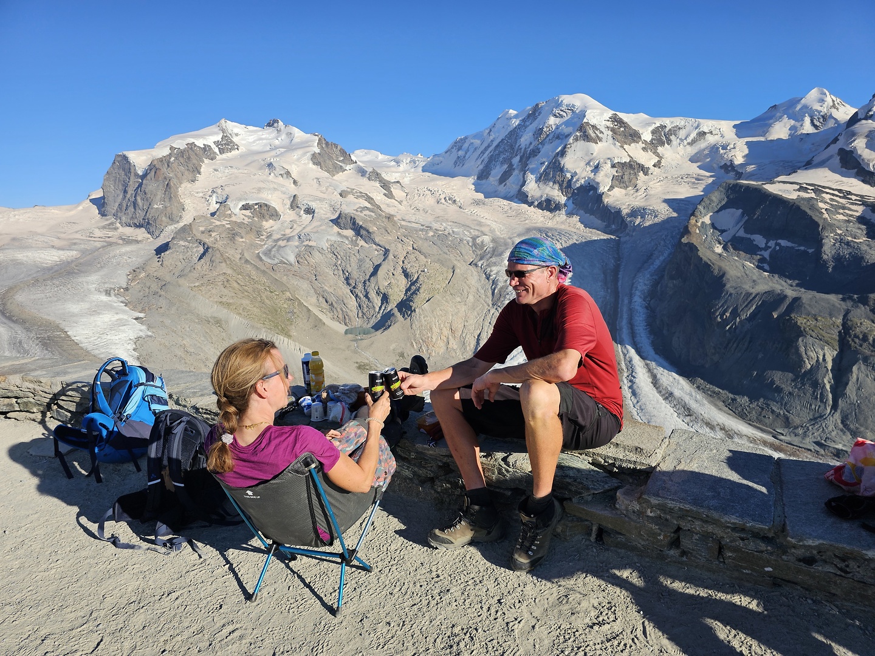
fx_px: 581
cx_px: 438
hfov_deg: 73.9
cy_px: 328
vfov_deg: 58.9
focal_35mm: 23
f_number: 1.7
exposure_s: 1/736
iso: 10
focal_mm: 6.3
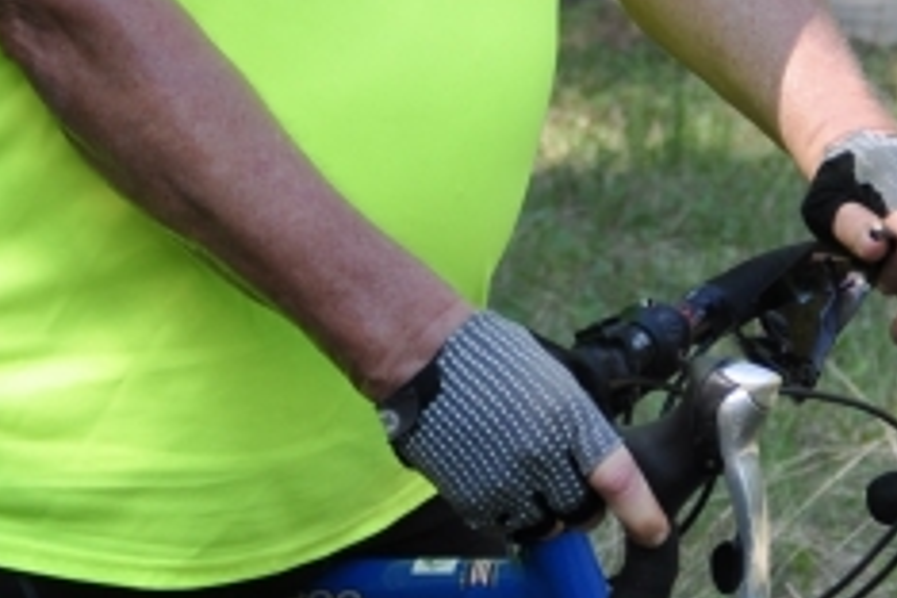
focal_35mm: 449
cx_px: 341
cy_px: -215
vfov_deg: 3.1
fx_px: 11187
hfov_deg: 4.6
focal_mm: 70
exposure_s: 1/160
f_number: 6.3
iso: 200
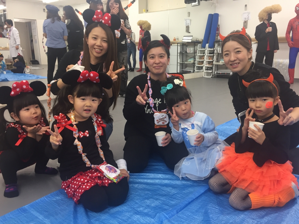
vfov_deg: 48.2
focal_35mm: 29
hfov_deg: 61.7
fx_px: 250
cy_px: 112
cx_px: 150
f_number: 2.2
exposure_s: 1/33
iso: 40
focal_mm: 4.15
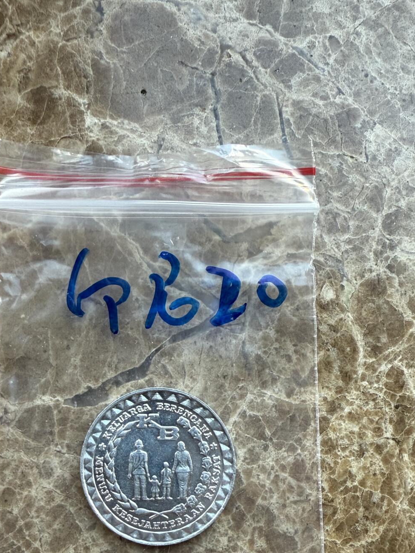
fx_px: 527
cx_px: 166
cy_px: 352
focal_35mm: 33
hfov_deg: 42.7
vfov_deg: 54.6
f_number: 2.2
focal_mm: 2.22
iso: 160
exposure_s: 1/99
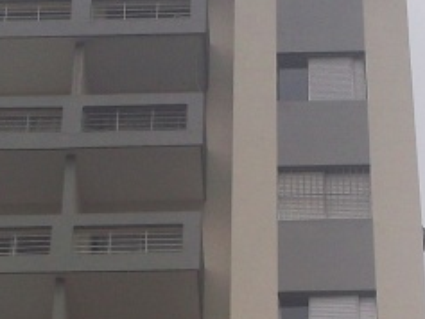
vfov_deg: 8.9
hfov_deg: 12.0
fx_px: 2015
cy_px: 457
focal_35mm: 164
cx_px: 213
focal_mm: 6.3
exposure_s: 1/1401
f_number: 4.5
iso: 80
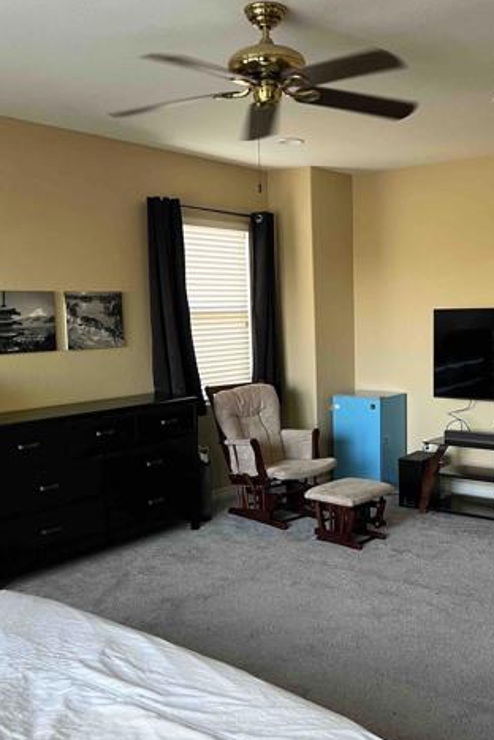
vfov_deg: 51.9
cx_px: 299
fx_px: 762
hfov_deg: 35.8
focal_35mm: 37
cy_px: 368
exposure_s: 1/60
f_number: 1.5
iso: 160
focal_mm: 5.7
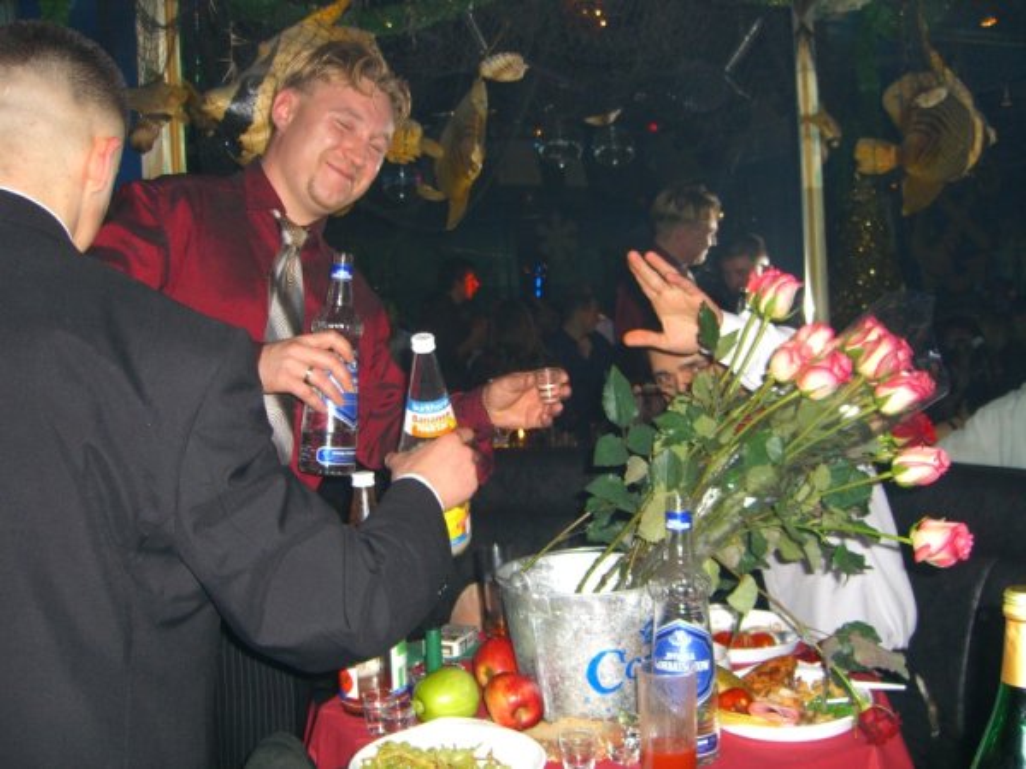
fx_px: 1126
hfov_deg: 49.0
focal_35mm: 38
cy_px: 384
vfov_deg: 37.7
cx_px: 513
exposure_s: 1/60
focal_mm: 7.9
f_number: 2.8
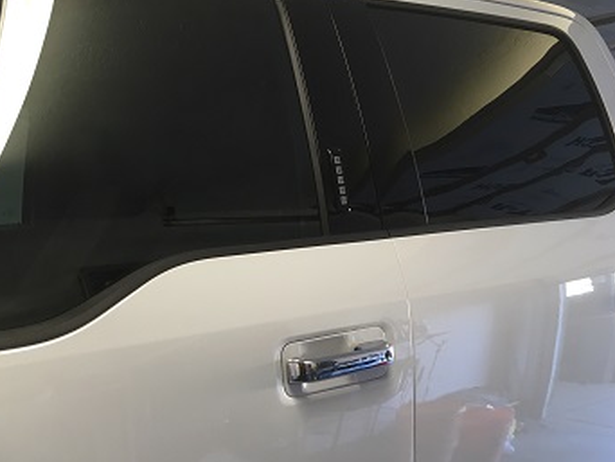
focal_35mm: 39
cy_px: 272
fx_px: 693
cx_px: 218
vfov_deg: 36.8
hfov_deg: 47.2
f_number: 2.2
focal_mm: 4.15
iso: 50
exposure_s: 1/30
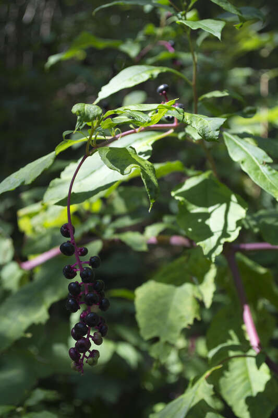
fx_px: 730
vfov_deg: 31.9
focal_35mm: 63
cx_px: 139
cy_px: 209
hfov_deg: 21.6
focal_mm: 42
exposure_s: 1/160
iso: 200
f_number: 6.3
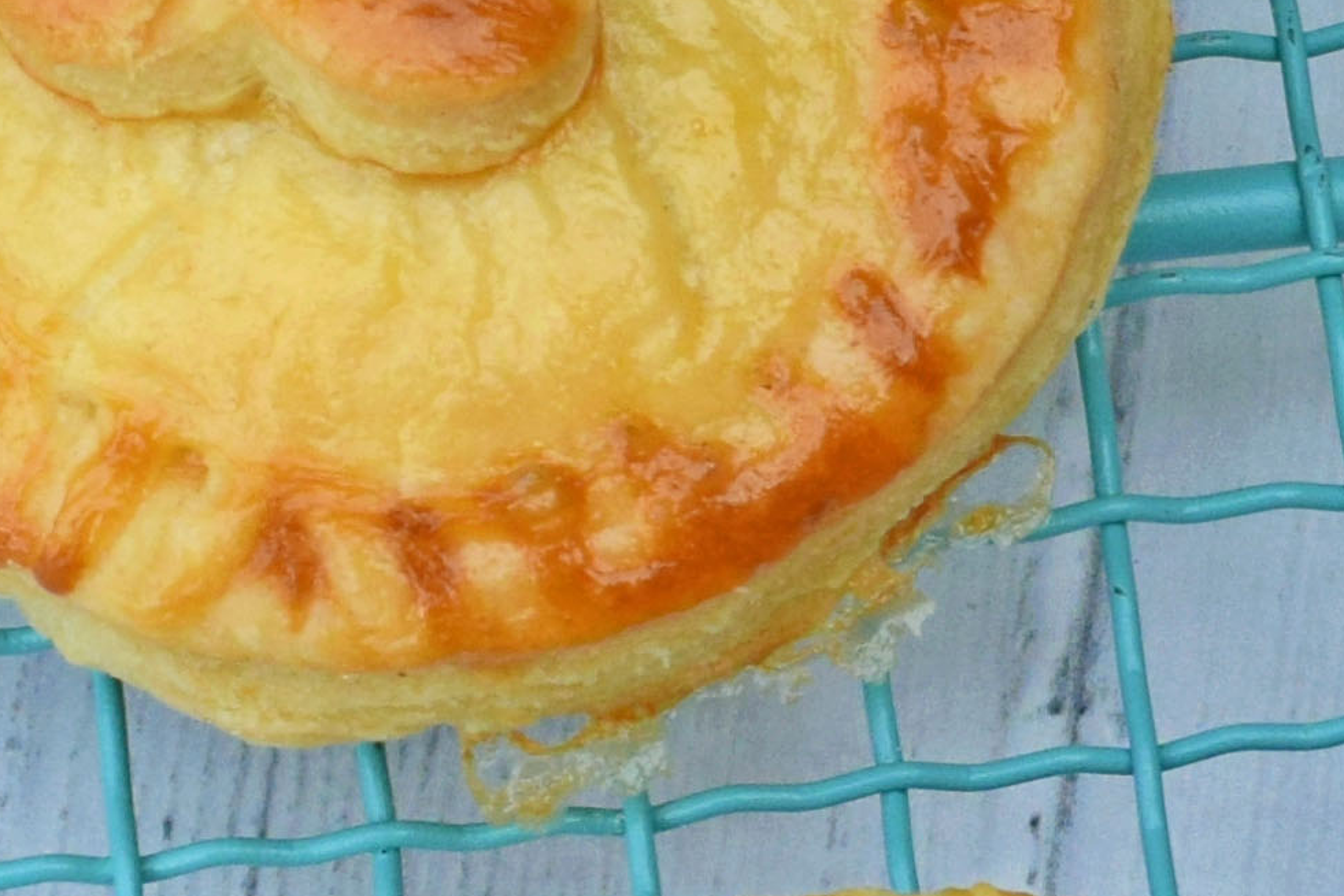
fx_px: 11985
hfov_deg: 6.4
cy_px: 18
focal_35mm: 321
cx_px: 1055
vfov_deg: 4.3
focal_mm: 35
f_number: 7.1
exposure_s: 1/200
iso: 400
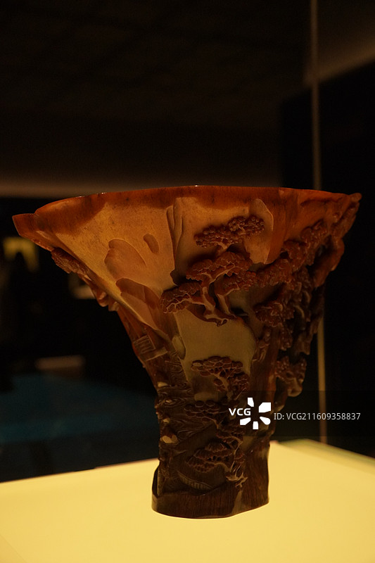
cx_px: 188
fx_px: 750
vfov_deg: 41.1
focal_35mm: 48
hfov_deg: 28.1
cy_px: 282
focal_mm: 32
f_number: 6.3
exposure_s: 1/100
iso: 2500
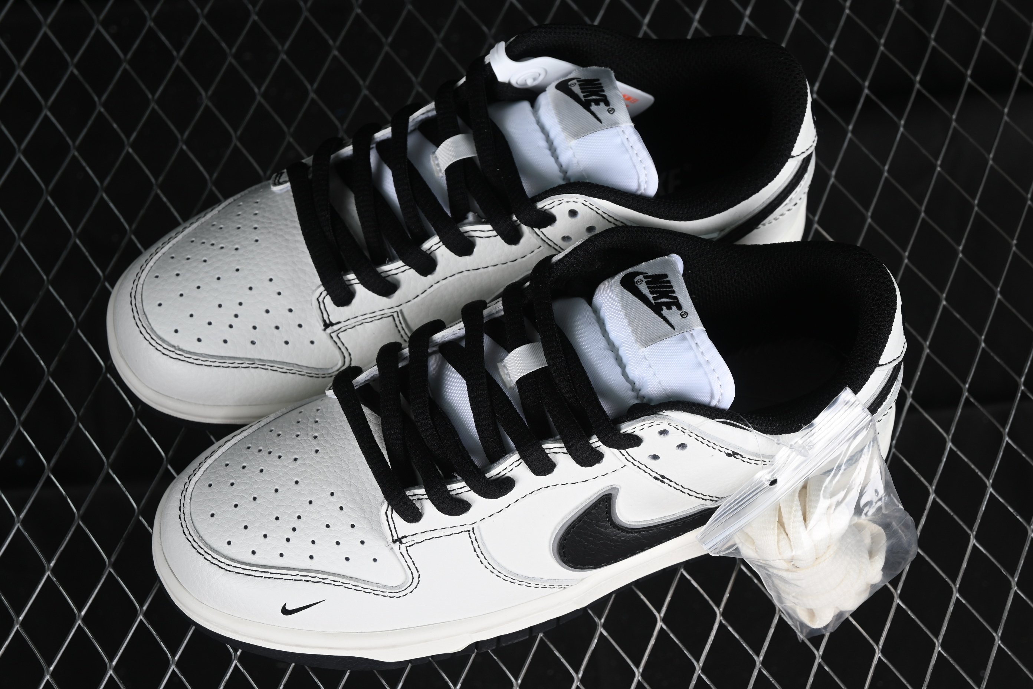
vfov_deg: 18.2
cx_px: 516
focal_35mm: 75
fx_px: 2152
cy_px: 344
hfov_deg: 27.0
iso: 160
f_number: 7.1
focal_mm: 50
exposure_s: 1/80
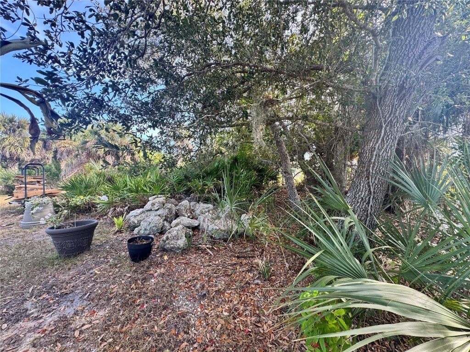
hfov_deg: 102.1
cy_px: 176
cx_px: 235
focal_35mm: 14
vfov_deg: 85.7
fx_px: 190
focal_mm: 2.22
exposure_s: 1/99
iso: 50
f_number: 2.2
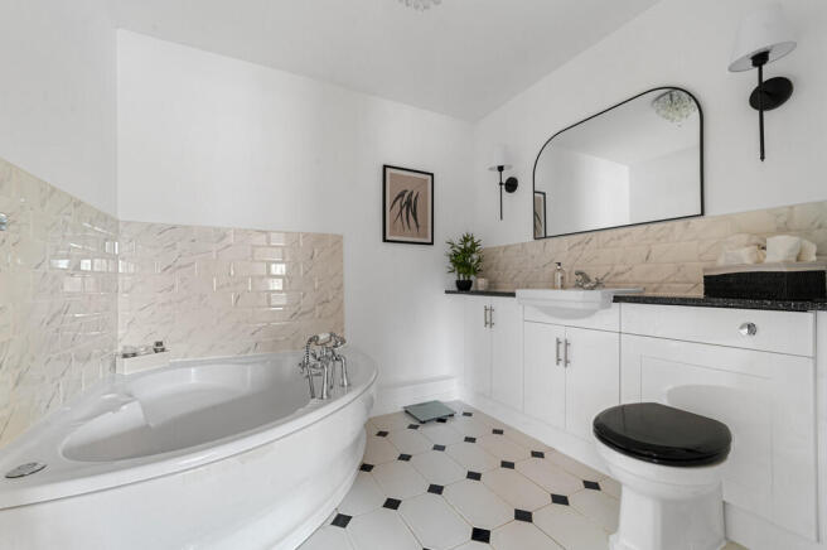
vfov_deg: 81.1
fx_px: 321
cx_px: 414
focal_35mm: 14
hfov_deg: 104.3
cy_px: 275
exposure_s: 6
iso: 400
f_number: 9
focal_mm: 14
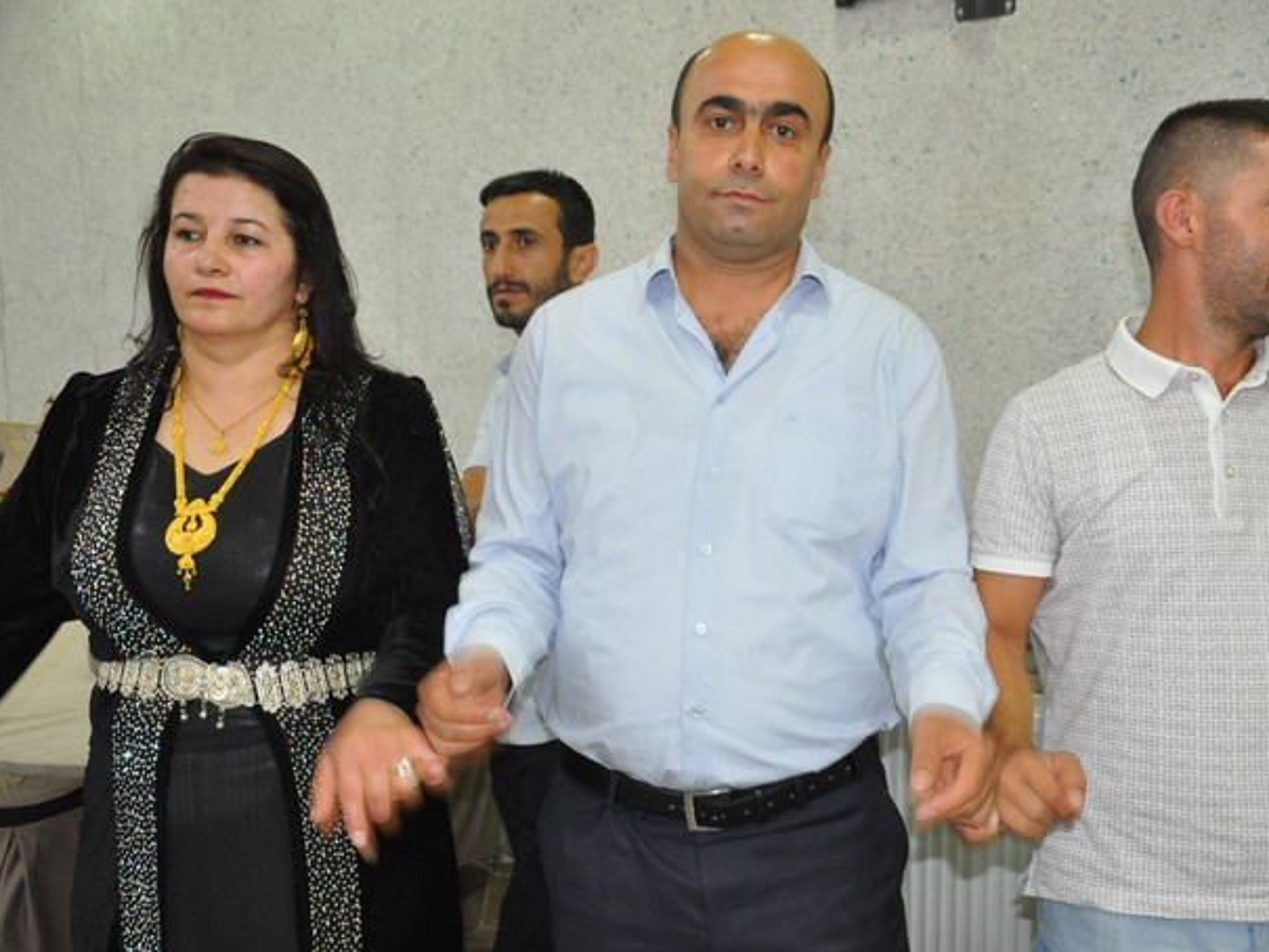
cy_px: 469
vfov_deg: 36.0
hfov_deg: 46.7
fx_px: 1467
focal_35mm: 40
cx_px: 707
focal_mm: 24
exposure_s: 1/60
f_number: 4.5
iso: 1250
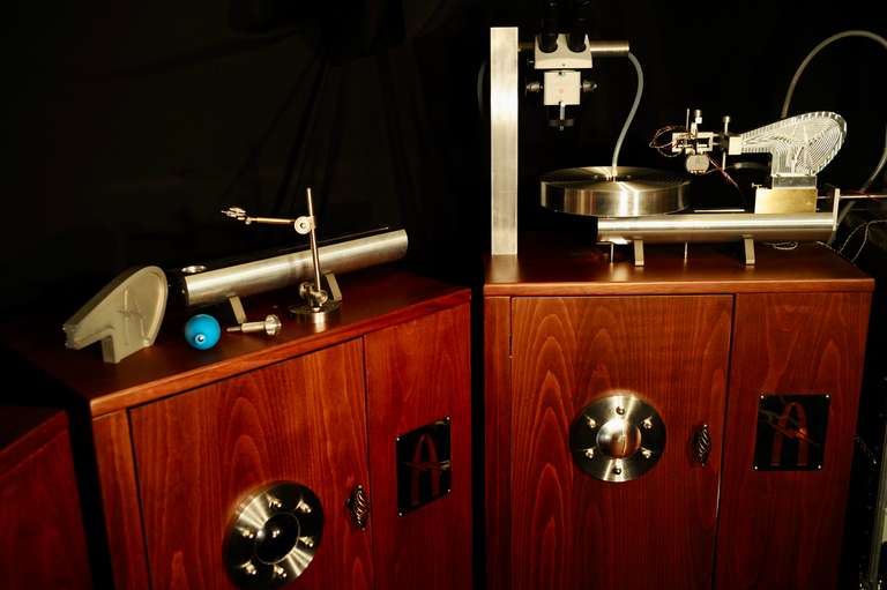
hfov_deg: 54.5
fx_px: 862
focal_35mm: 35
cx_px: 444
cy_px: 295
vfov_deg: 37.8
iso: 400
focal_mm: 35
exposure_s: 1/13
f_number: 2.8
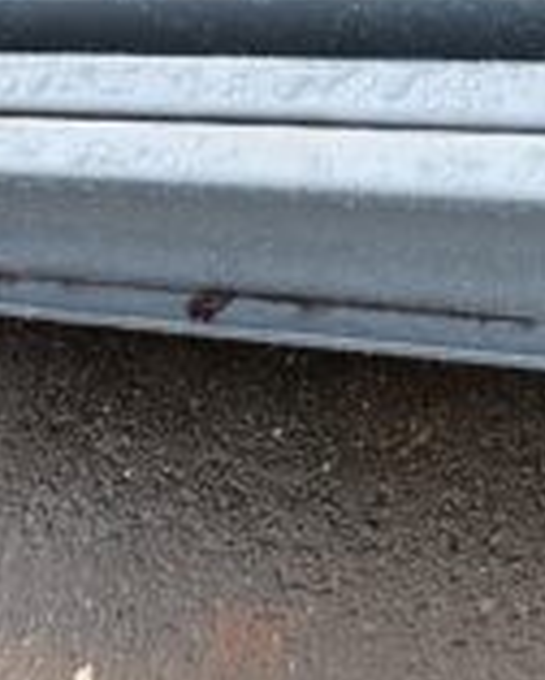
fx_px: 1952
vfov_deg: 19.4
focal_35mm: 97
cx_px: 705
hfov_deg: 15.2
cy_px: 78
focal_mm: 5.7
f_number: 1.5
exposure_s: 1/873
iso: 50
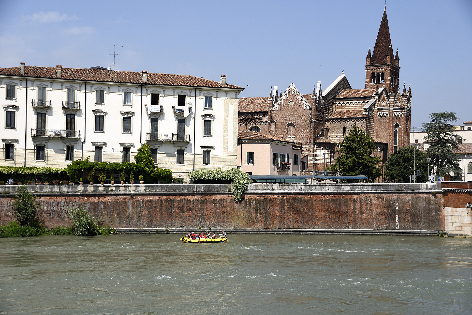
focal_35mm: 51
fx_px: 669
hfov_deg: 38.9
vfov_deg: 26.5
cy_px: 158
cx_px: 236
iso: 100
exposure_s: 1/640
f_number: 7.1
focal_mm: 34
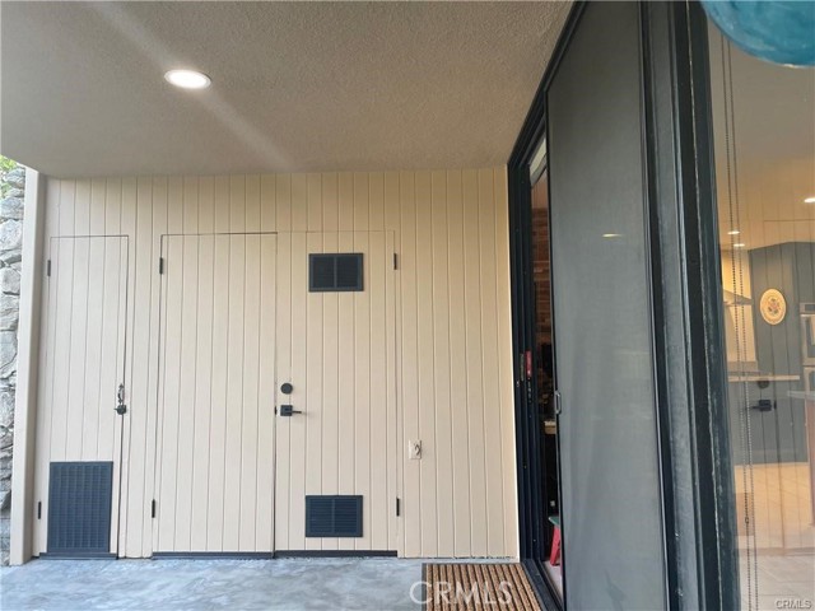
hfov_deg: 67.3
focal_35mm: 26
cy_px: 306
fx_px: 612
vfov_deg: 53.1
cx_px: 408
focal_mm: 4.2
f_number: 1.6
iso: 80
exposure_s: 1/120
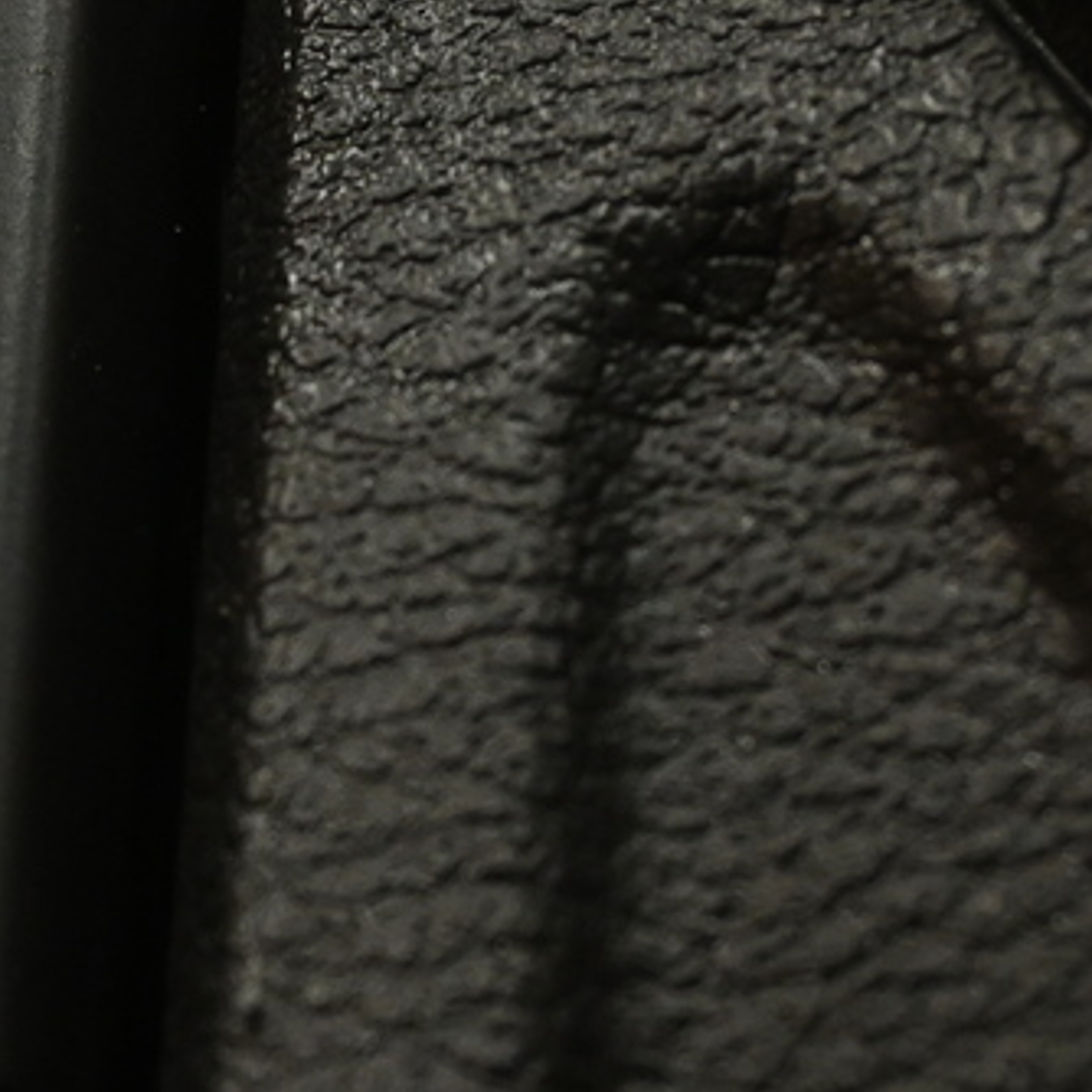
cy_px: 562
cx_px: -337
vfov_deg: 9.0
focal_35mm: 195
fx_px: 6961
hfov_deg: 8.8
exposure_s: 1/50
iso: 1100
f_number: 5.6
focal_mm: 31.5
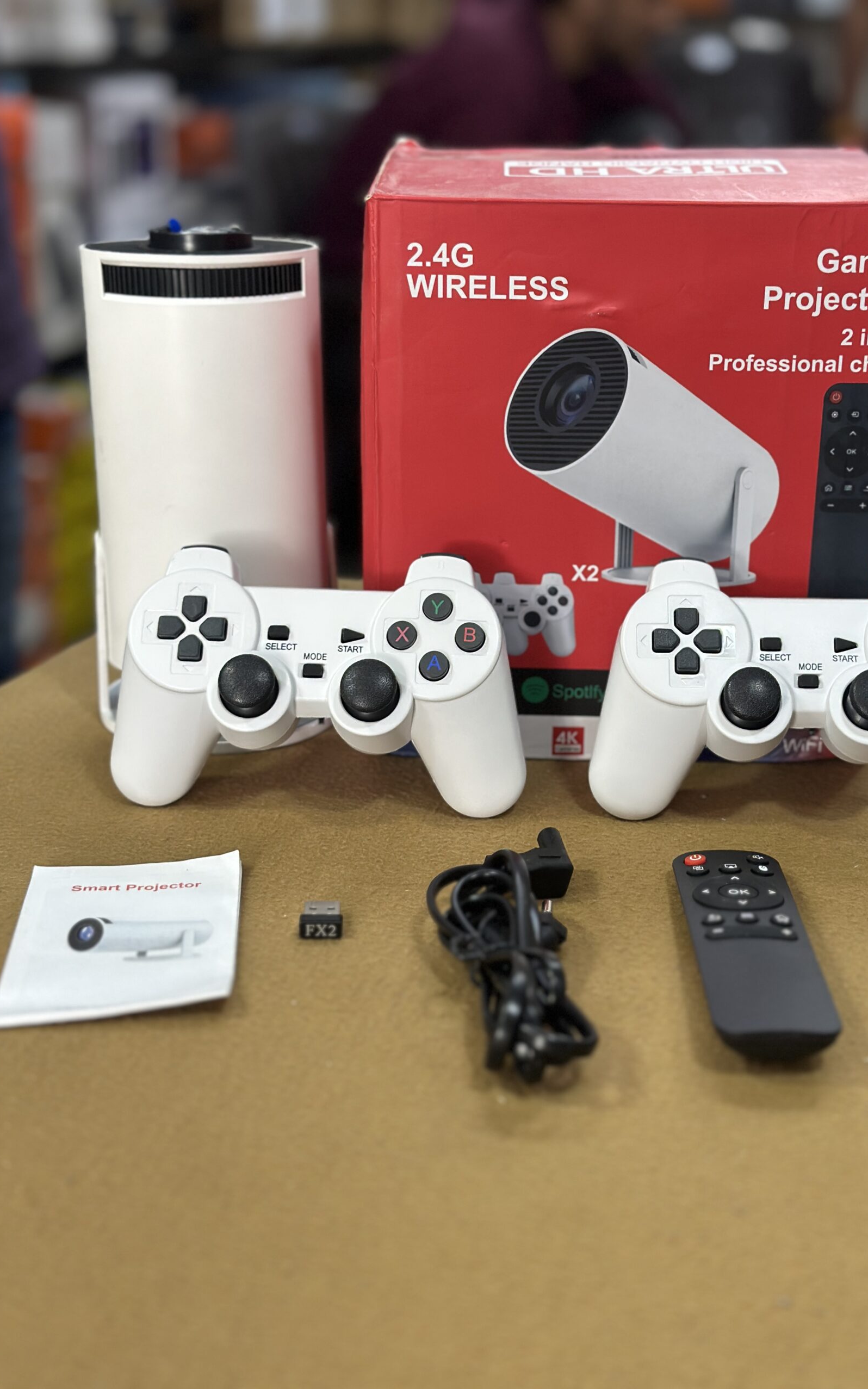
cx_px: 516
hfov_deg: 25.3
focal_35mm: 51
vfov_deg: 39.6
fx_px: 1931
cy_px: 693
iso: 160
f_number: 1.78
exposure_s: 1/100
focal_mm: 6.86
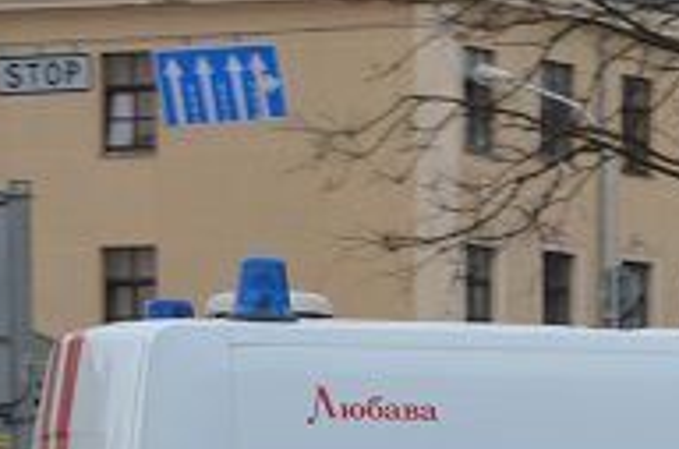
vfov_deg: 5.6
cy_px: 716
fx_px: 4515
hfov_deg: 8.3
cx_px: 1142
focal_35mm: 240
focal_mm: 42
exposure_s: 1/250
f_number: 8
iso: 180
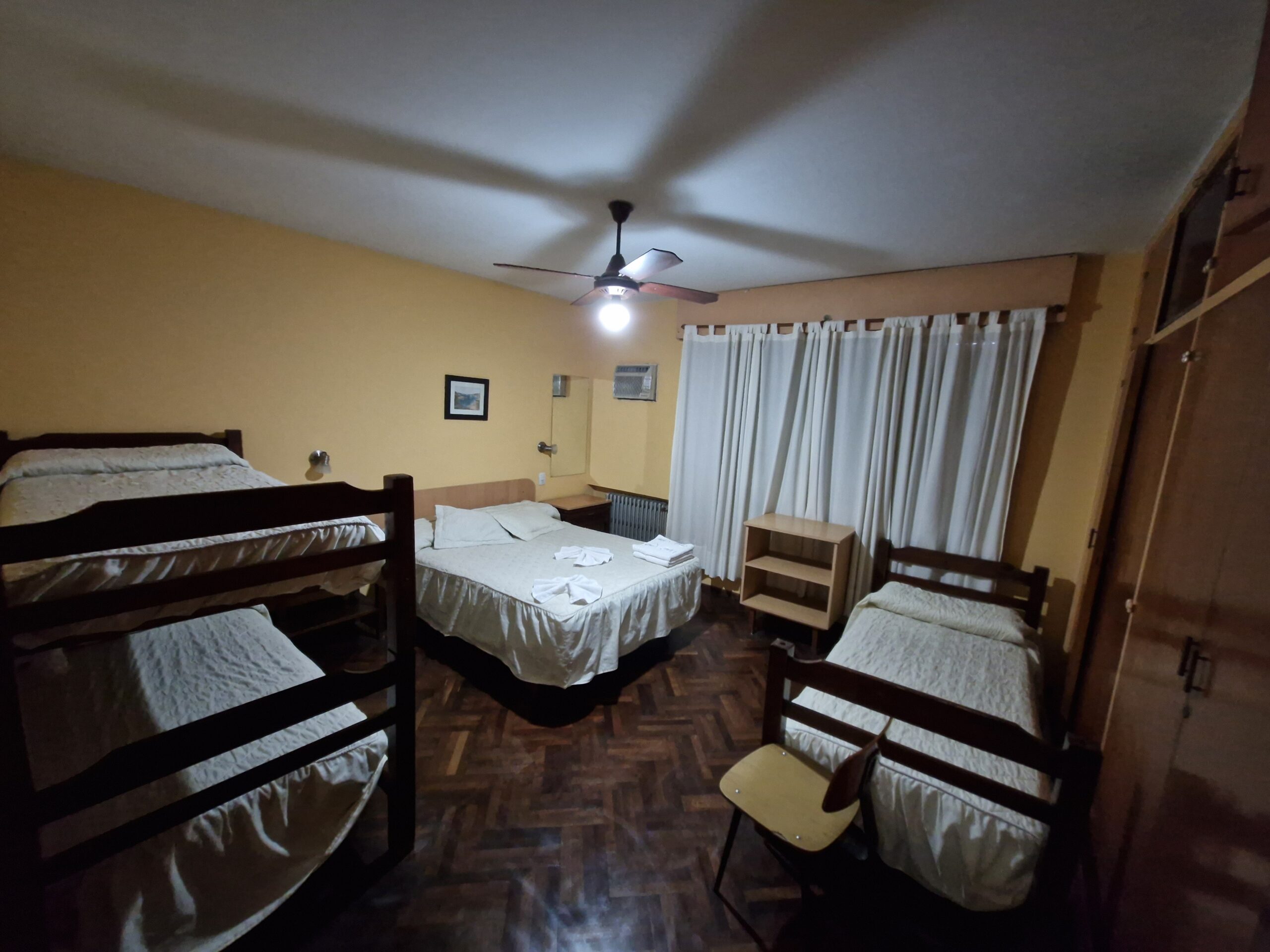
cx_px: 635
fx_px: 477
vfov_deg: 89.9
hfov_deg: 106.2
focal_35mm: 13
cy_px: 476
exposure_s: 1/25
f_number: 2.2
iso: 800
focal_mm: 1.74
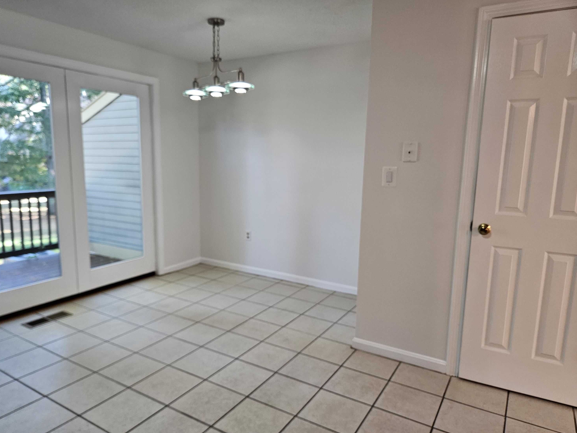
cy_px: 216
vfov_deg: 56.8
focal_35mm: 24
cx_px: 277
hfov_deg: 71.6
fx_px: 400
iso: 200
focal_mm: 5.4
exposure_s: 1/120
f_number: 1.8
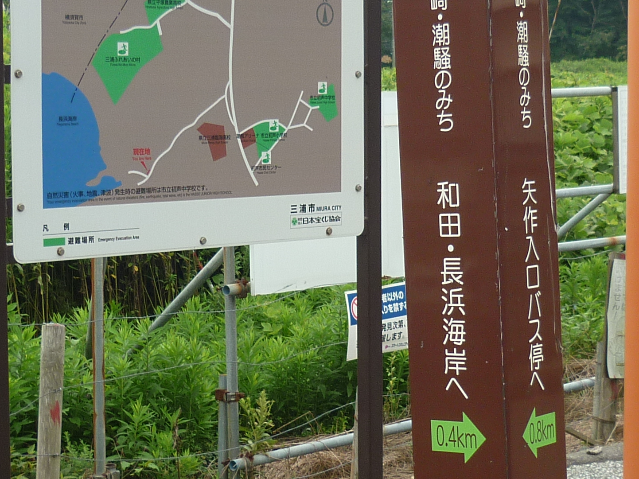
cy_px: 196
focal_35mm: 98
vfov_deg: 15.1
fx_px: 1809
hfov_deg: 20.0
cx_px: 320
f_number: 3
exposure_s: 1/500
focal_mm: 6.4
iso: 80
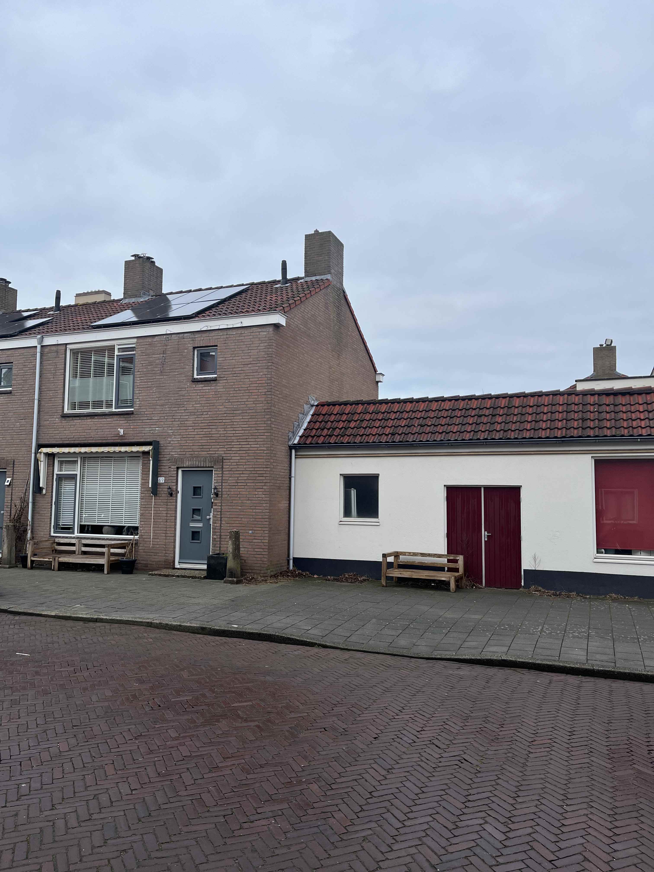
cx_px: 327
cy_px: 436
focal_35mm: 26
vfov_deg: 67.3
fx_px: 655
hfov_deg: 53.1
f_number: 1.6
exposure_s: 1/1046
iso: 50
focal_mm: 5.1
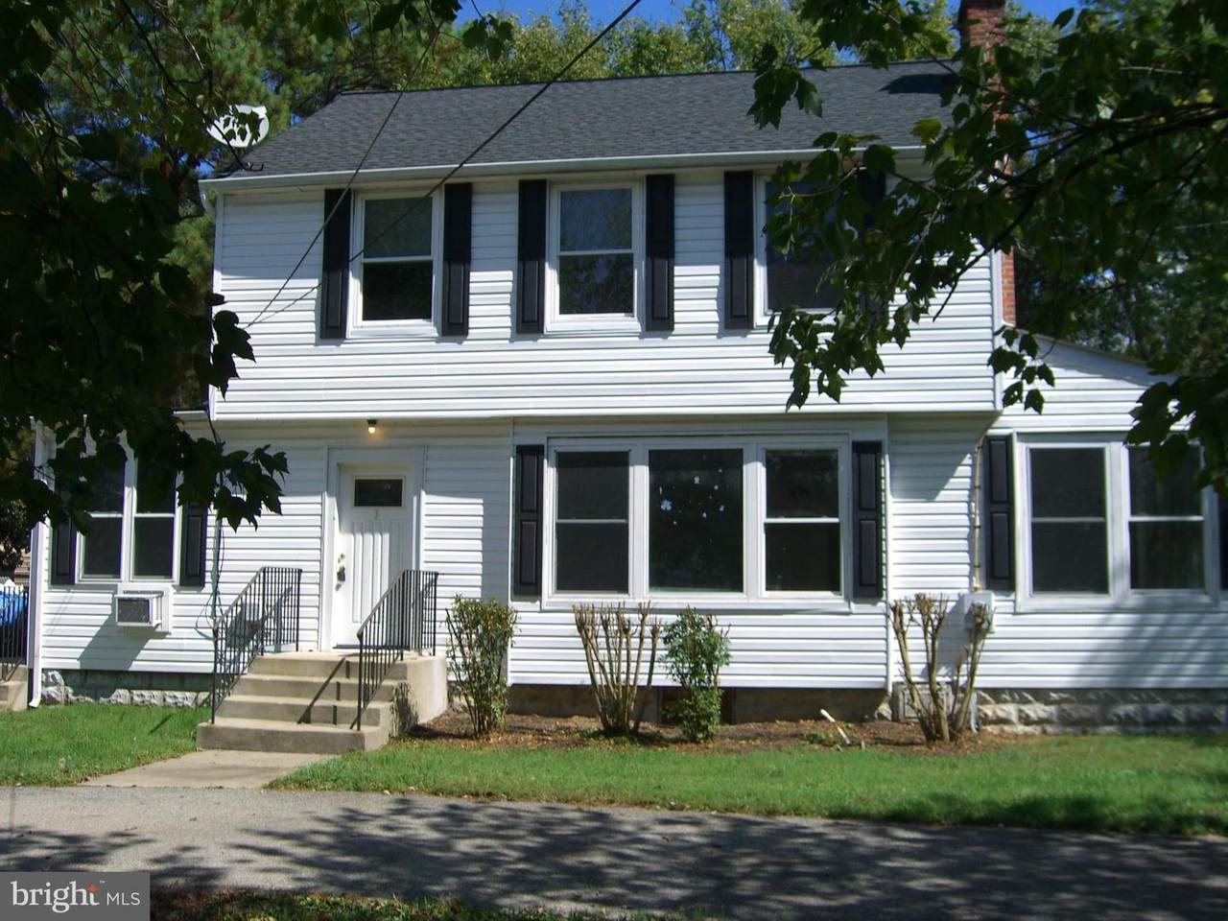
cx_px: 614
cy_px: 460
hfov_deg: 49.0
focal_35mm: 38
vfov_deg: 37.7
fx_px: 1348
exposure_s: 1/160
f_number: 8
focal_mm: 7.9
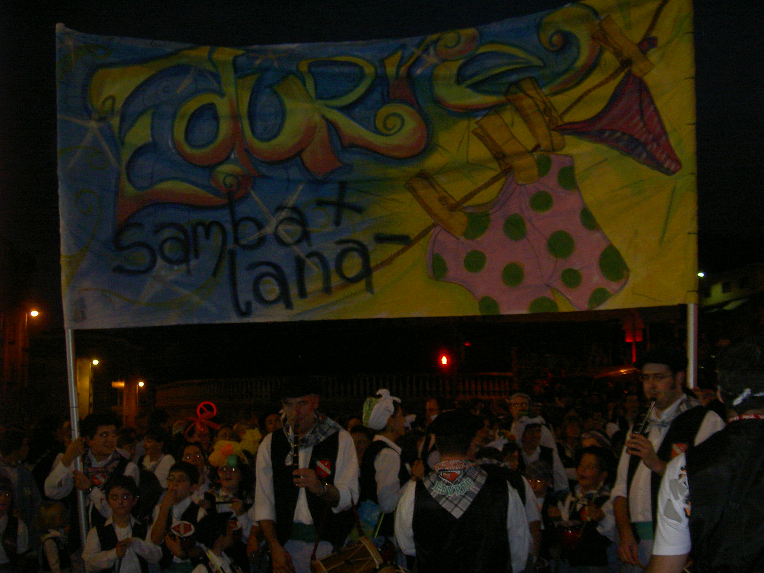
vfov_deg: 36.8
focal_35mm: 39
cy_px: 286
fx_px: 861
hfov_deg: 47.9
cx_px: 382
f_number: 2.8
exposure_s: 1/59.5
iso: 100
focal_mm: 8
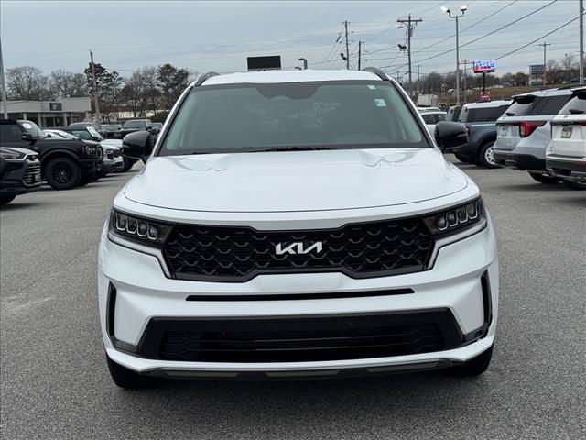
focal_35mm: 48
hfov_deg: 39.7
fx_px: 813
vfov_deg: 30.3
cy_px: 220
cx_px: 293
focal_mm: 6.76
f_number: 1.78
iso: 64
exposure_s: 1/2513
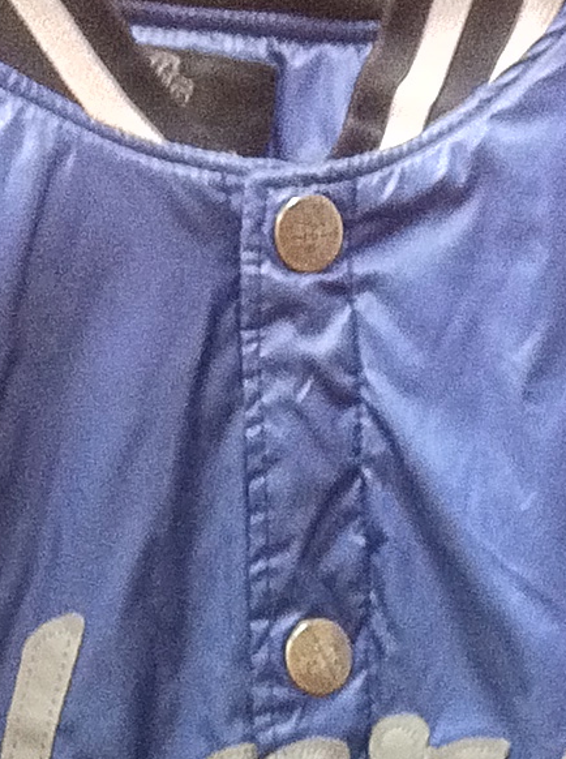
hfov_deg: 9.5
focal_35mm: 156
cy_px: 1348
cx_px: 291
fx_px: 3414
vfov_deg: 11.8
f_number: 2.8
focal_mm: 3.85
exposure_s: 1/15
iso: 400
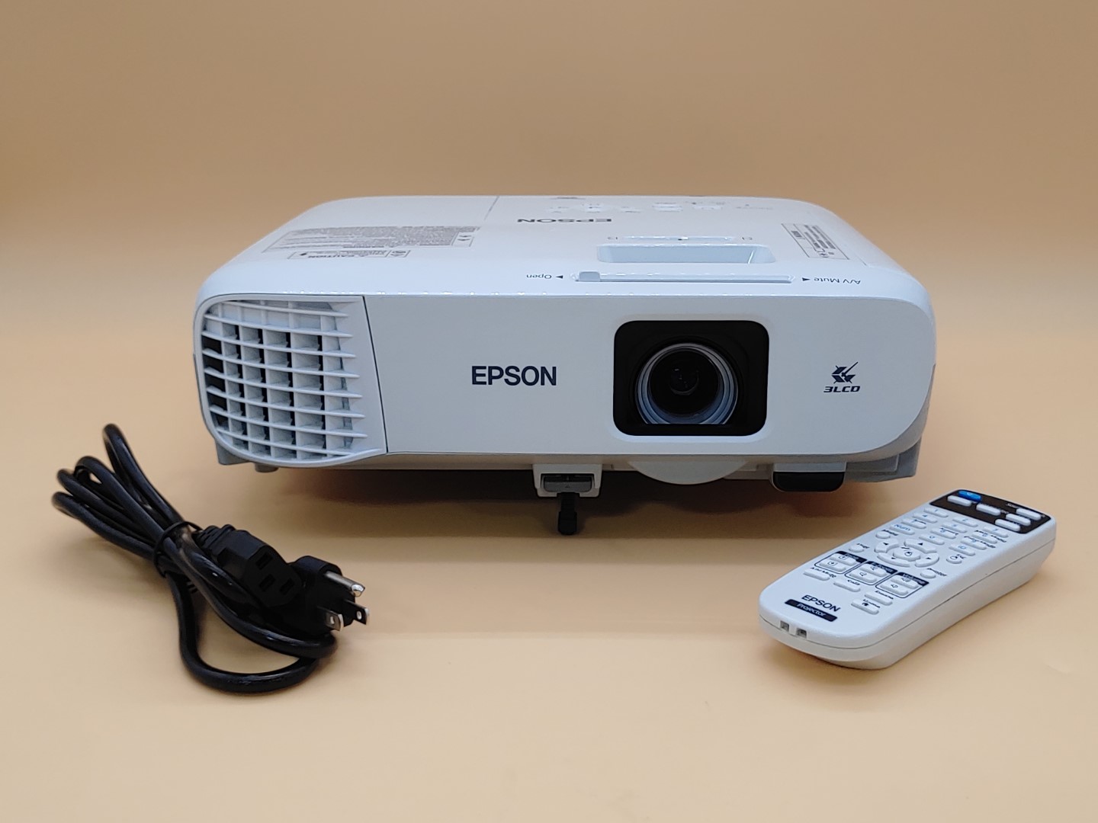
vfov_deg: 32.9
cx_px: 549
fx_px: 1396
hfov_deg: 42.9
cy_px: 412
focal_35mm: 44
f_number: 1.8
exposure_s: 1/119
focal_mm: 4.36
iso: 50
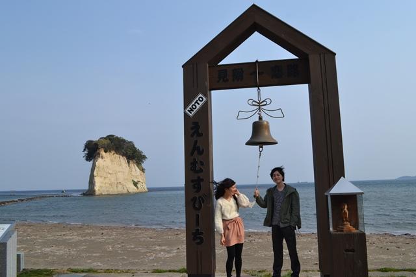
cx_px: 208
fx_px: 347
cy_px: 138
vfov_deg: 43.6
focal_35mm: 30
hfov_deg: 61.9
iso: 100
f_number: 8
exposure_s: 1/250
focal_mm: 20
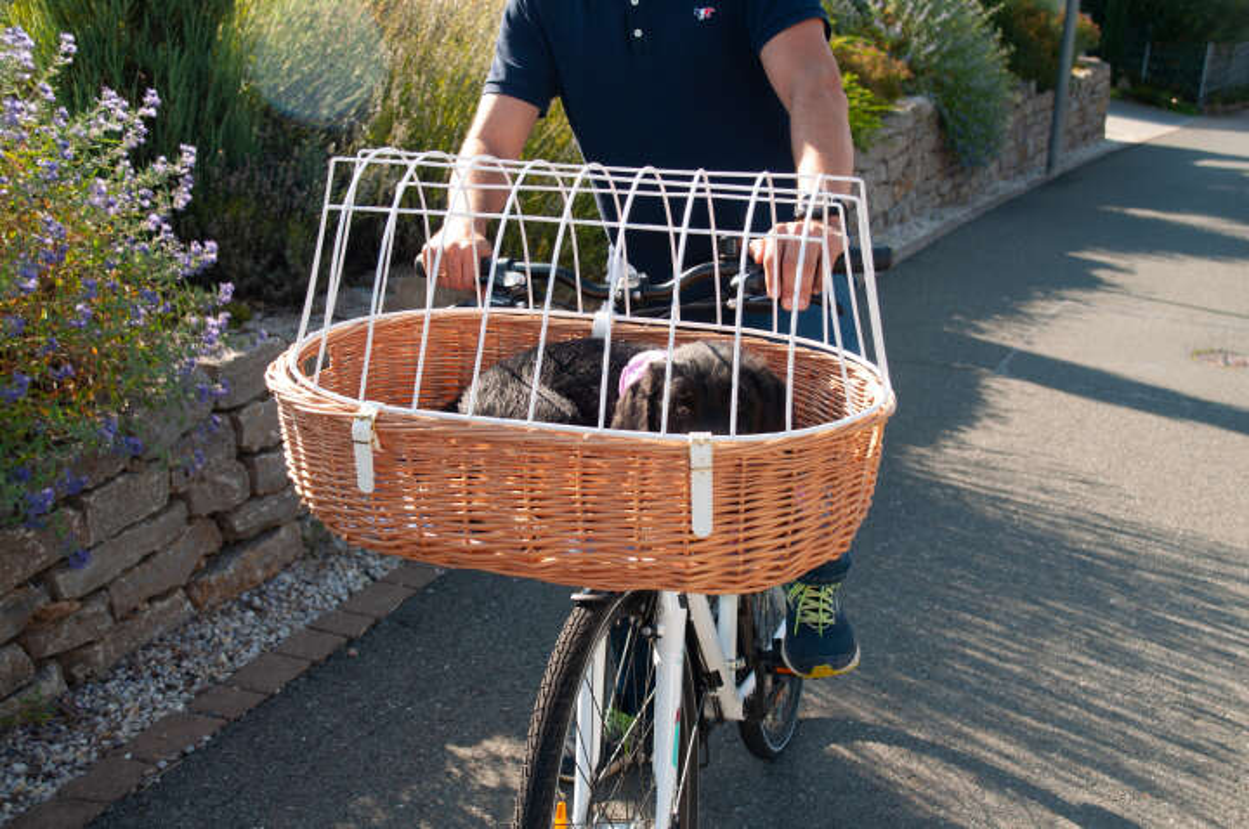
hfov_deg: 42.4
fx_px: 1611
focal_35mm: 46
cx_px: 624
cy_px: 414
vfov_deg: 28.9
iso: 200
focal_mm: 31
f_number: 5
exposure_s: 1/400
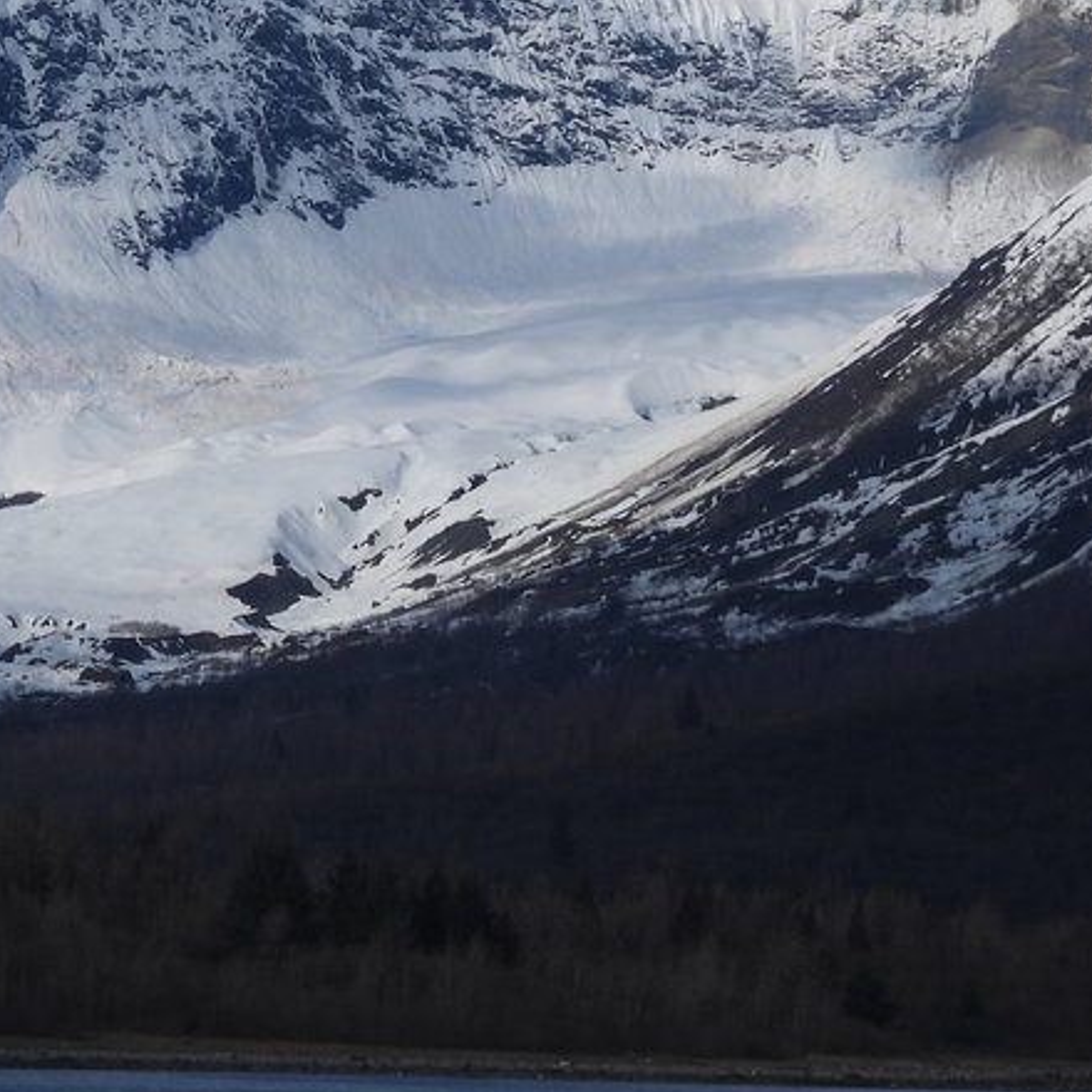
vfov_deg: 4.0
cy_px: -45
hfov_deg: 4.0
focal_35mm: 437
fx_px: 15597
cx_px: -419
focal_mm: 30.3
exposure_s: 1/1600
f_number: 5.6
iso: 100
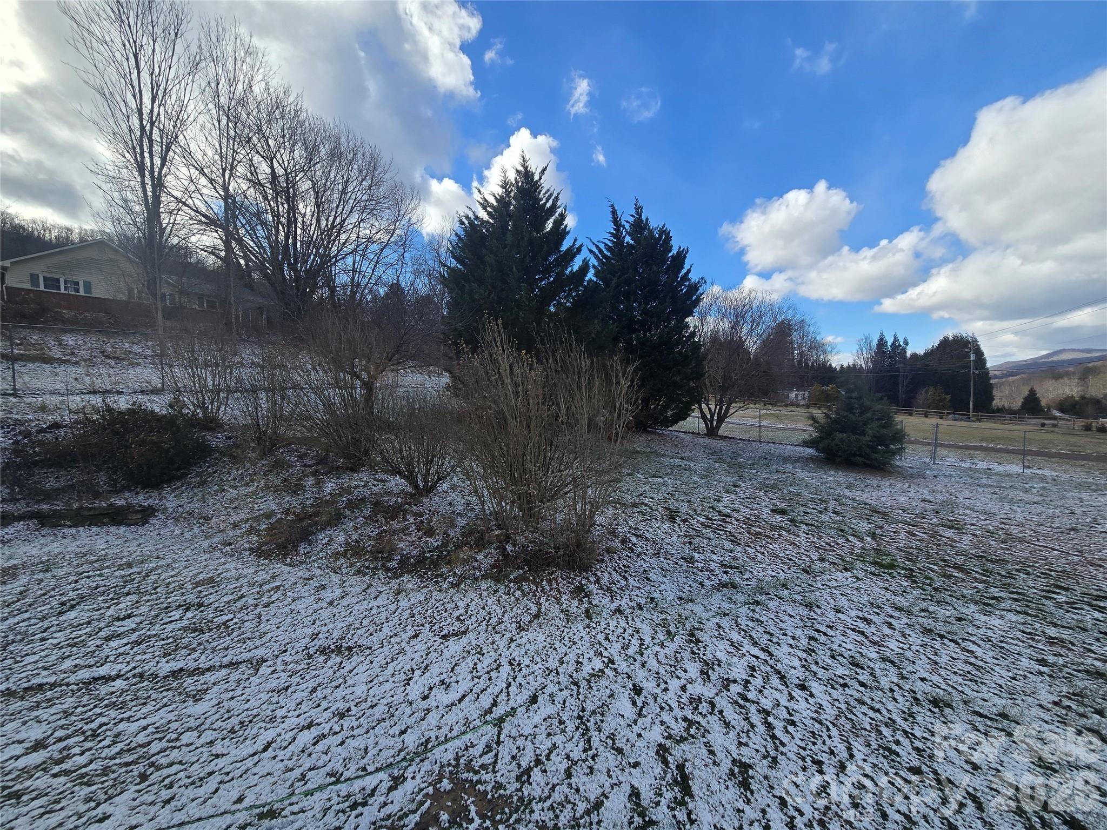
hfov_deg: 106.2
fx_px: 416
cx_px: 554
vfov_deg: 89.9
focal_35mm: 13
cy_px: 415
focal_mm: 2.2
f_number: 2.2
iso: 50
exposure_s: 1/1580
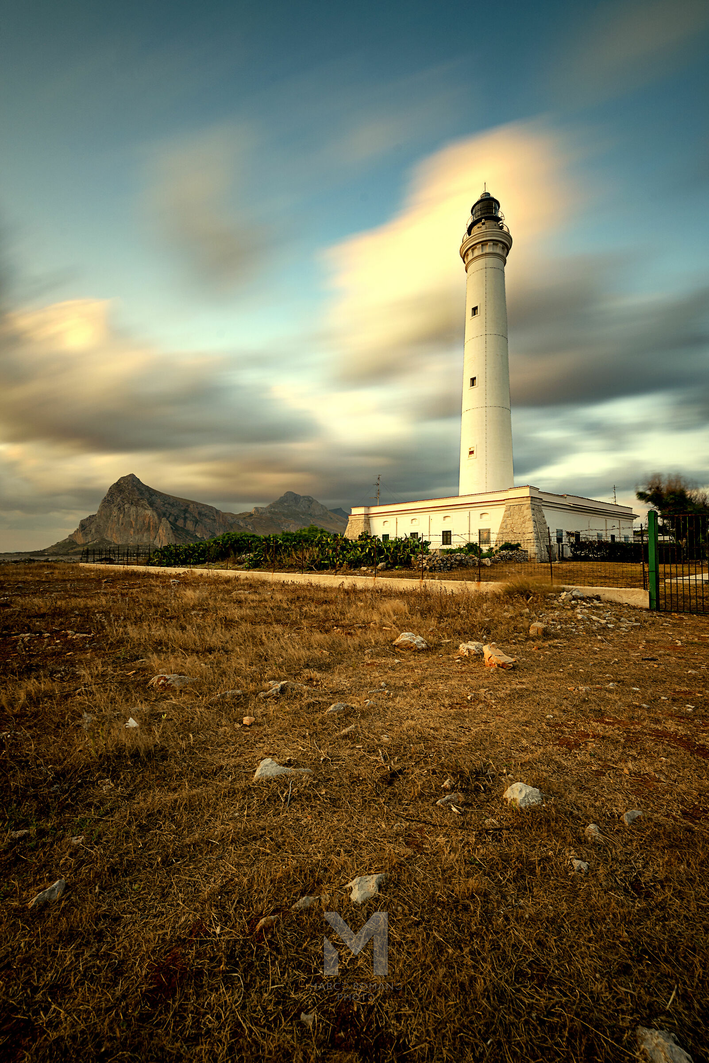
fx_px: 443
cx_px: 354
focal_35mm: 15
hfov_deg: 77.4
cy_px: 532
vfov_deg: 100.4
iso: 100
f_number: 9
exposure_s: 30
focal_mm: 15
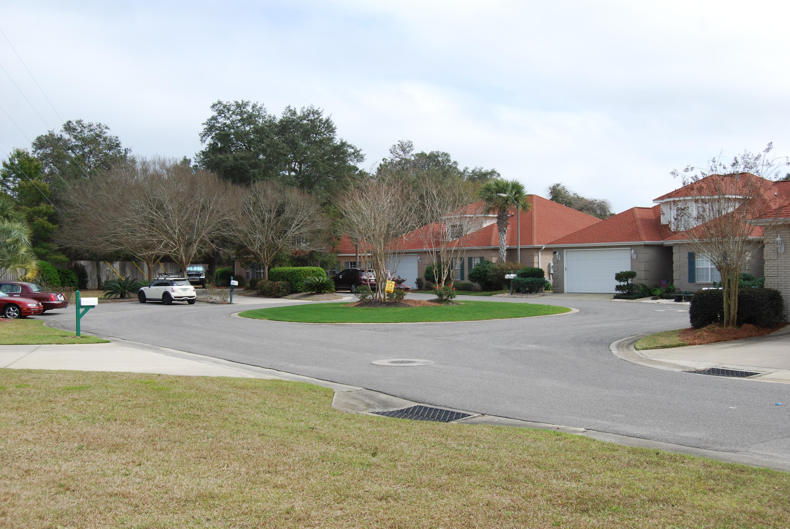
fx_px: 857
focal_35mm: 39
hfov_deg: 49.5
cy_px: 264
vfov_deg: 34.3
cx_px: 395
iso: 100
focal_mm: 26
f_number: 7.1
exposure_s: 1/200
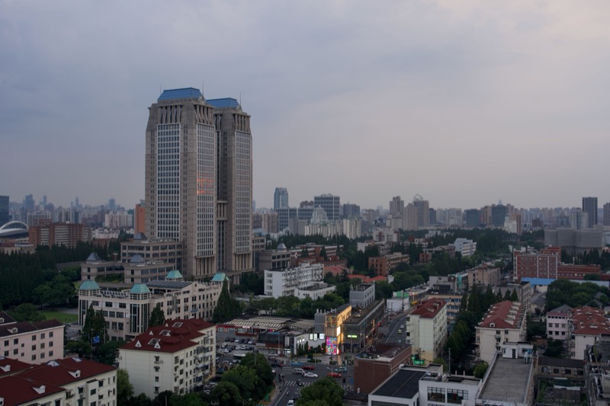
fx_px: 627
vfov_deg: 35.9
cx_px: 305
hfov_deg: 51.9
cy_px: 203
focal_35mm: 37
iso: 400
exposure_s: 1/80
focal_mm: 37
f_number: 5.6
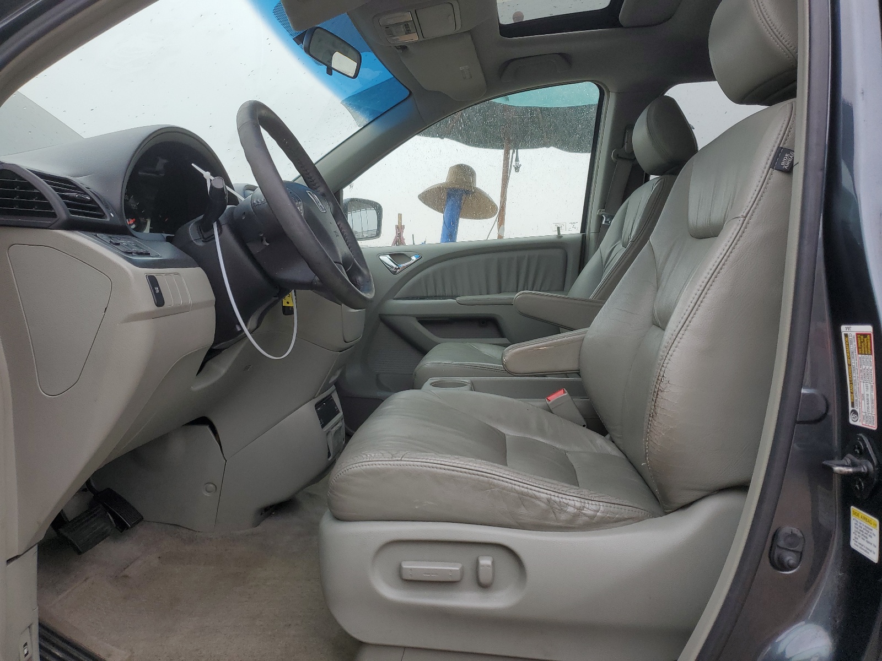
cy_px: 330
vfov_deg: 53.1
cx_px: 441
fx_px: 662
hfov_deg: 67.3
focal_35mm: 26
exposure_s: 1/625
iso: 50
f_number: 1.5
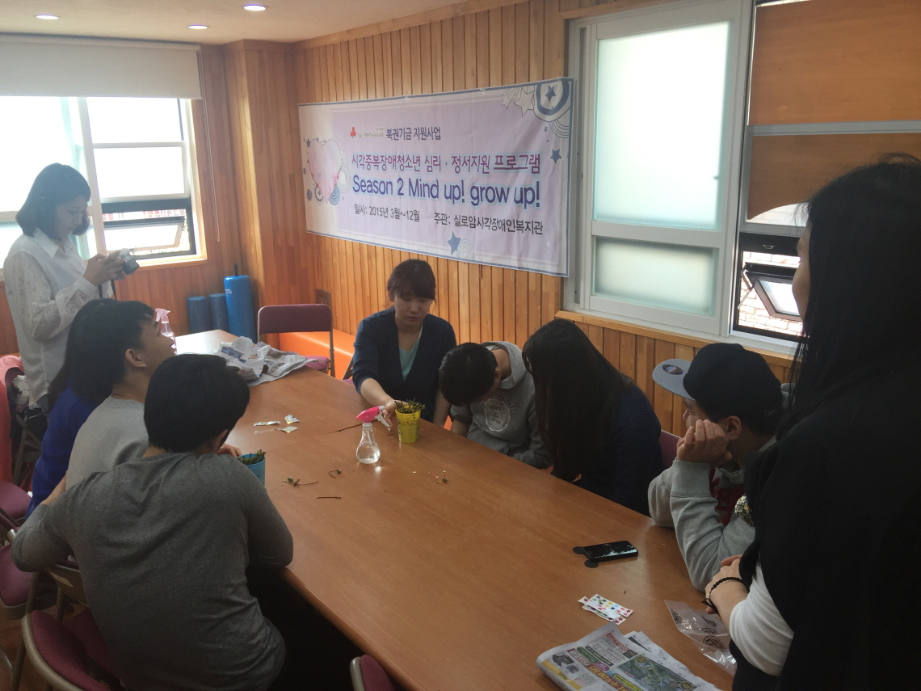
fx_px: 772
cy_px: 346
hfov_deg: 61.7
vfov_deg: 48.2
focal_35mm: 29
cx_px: 460
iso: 40
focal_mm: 4.15
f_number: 2.2
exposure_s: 1/60
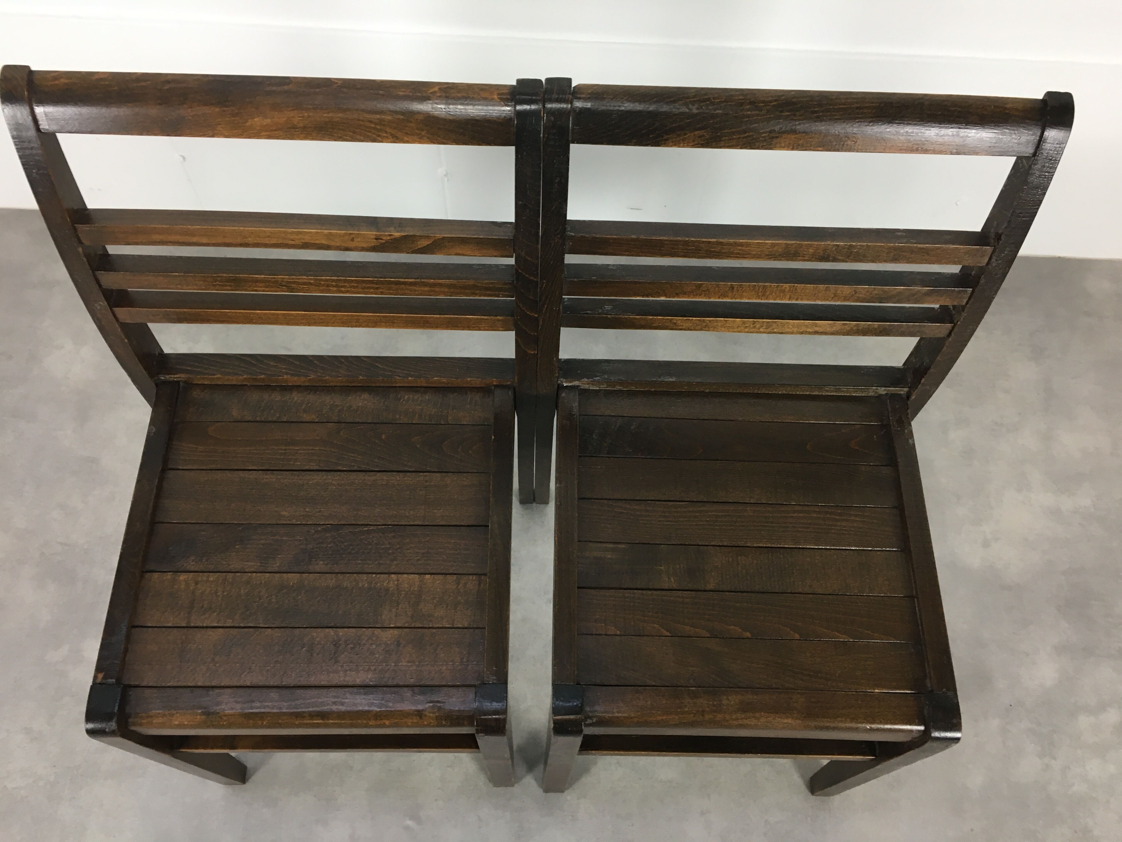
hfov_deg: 61.7
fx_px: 940
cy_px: 421
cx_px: 561
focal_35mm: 29
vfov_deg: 48.2
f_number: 2.2
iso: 100
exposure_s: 1/33
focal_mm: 4.15
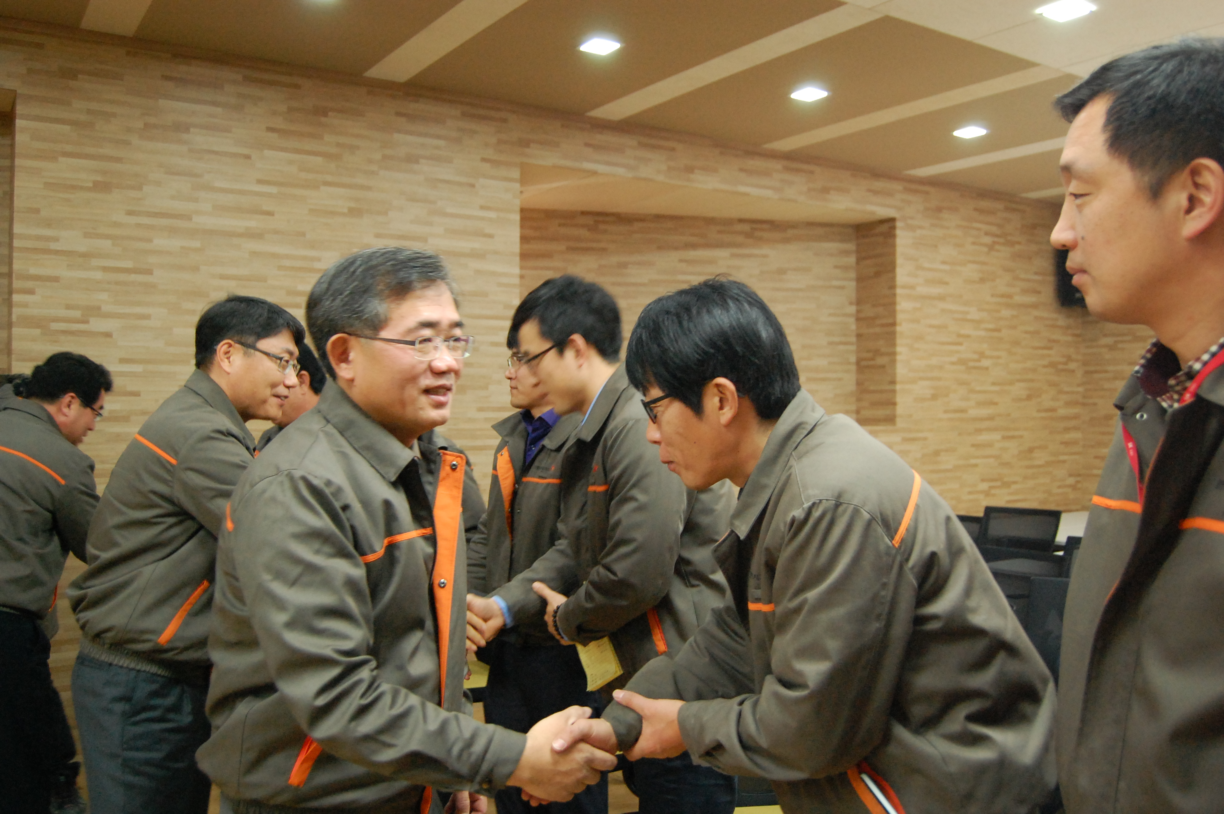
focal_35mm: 30
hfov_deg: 62.0
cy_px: 407
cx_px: 612
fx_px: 1019
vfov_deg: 43.5
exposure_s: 1/60
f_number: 3.8
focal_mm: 20
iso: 1600
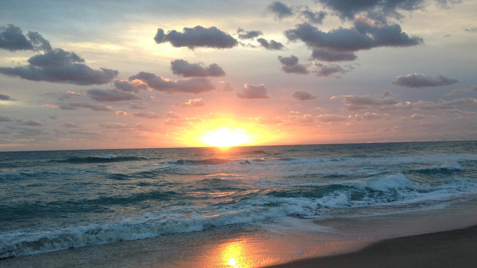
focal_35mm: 39
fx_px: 493
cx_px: 244
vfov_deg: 30.4
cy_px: 151
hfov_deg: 51.6
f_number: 2.4
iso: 80
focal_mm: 4.28
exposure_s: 1/120
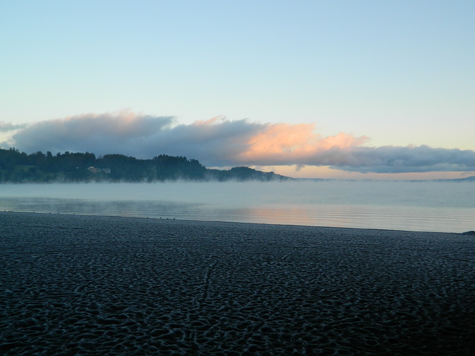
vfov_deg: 40.7
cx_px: 238
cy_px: 178
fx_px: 480
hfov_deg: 52.6
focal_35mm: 35
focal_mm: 6.2
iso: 80
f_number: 3.3
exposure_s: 1/125
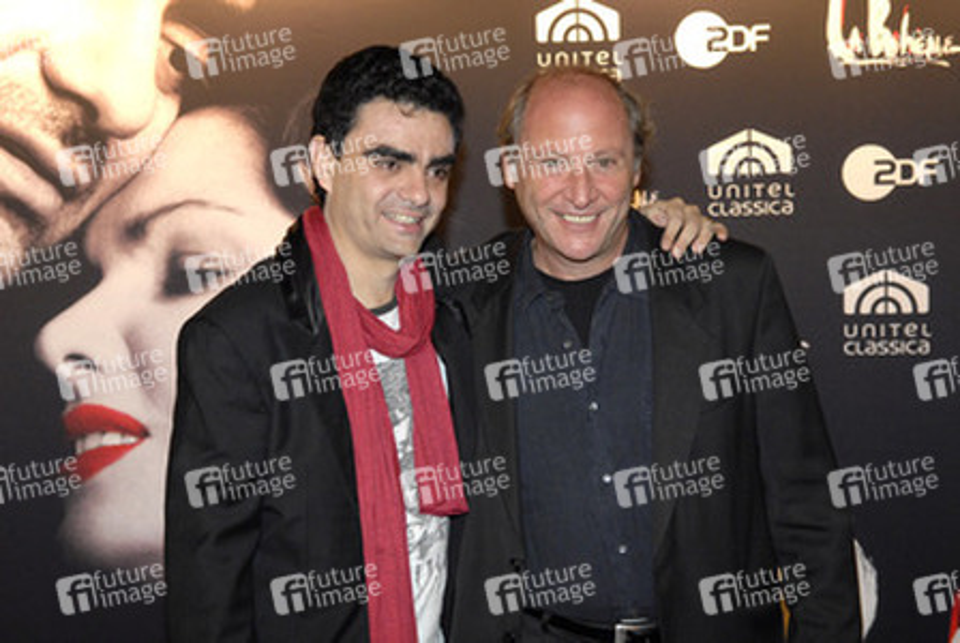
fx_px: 1602
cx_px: 480
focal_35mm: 60
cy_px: 322
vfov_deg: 22.7
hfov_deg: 33.4
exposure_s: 1/50
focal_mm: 40
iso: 800
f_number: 5
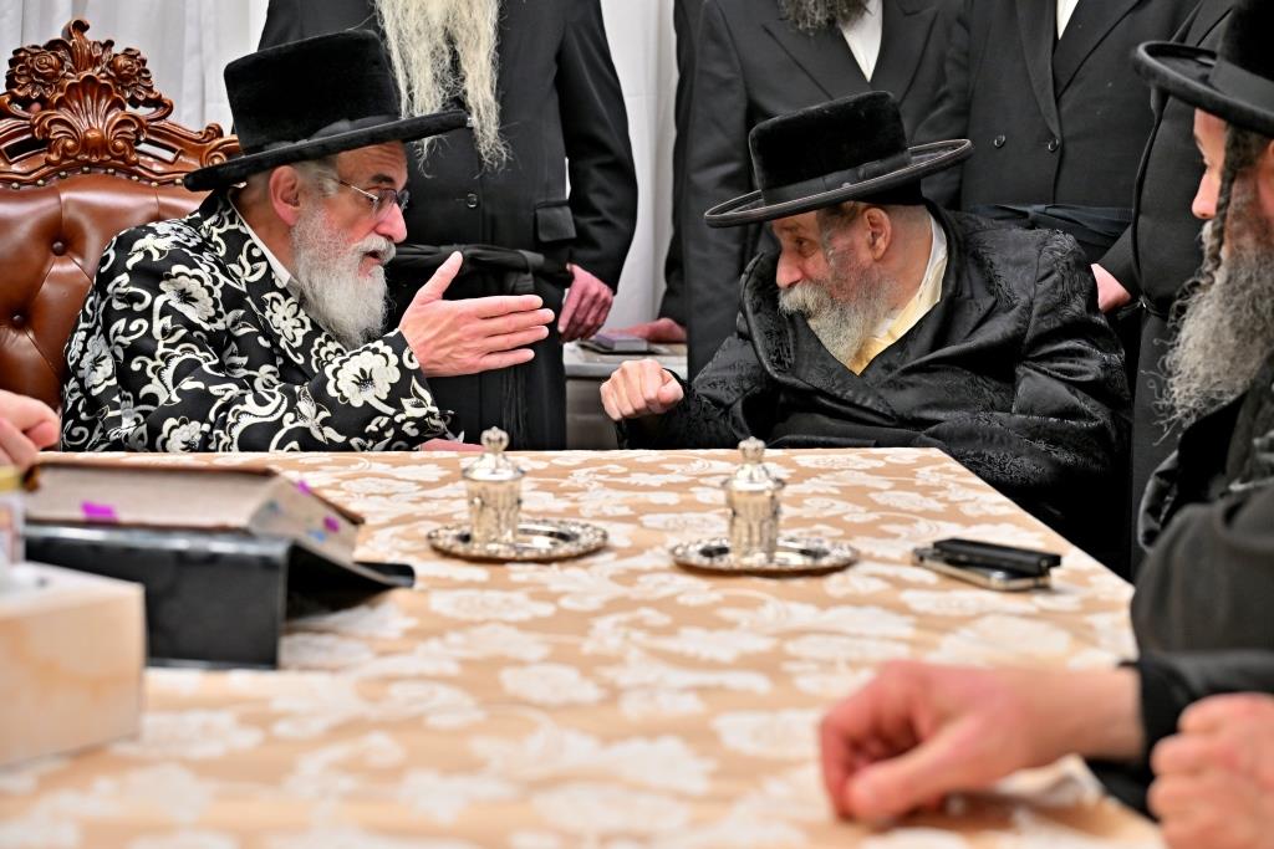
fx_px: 1982
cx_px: 637
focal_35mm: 56
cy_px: 424
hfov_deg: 35.6
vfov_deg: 24.2
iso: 800
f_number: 4
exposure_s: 1/160
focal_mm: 56
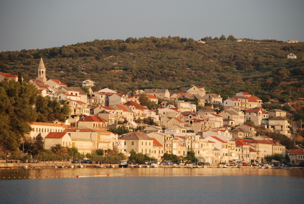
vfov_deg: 7.4
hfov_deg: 10.9
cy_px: 102
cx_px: 152
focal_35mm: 188
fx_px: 1587
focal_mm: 125
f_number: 4.8
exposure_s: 1/400
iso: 200
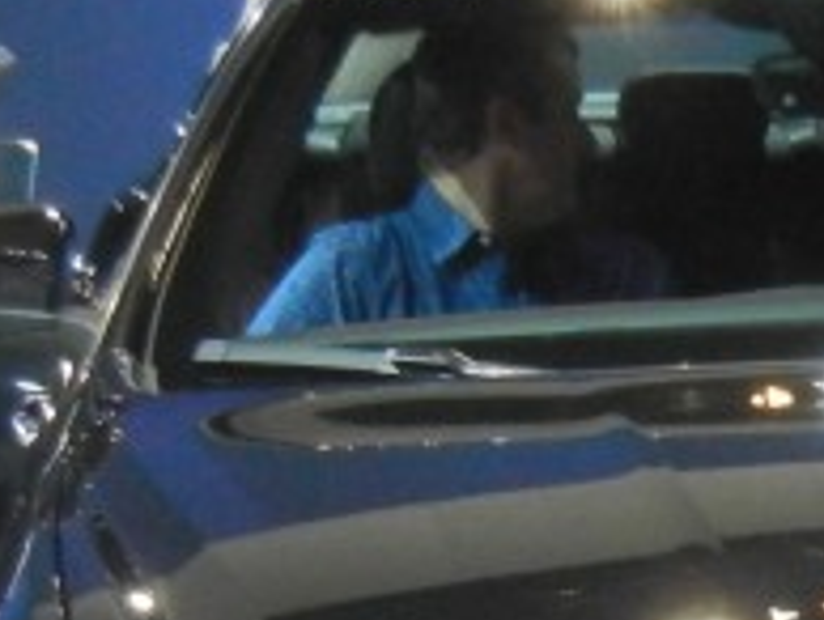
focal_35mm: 158
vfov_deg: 9.3
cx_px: 926
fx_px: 3766
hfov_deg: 12.3
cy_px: 688
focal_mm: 5.4
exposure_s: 1/126
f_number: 3.5
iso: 640
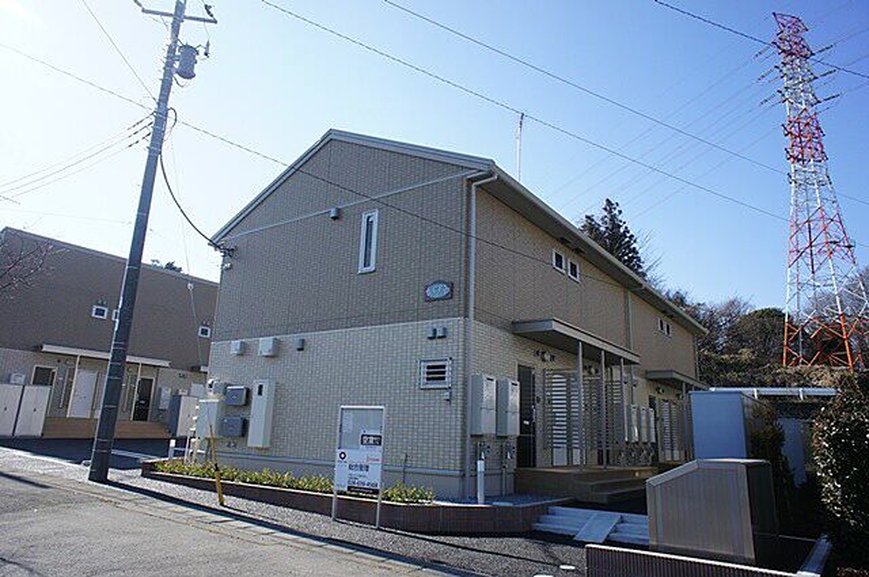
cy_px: 288
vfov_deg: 53.0
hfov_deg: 73.8
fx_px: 579
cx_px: 434
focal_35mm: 24
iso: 200
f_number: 11
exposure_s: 1/125
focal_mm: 16
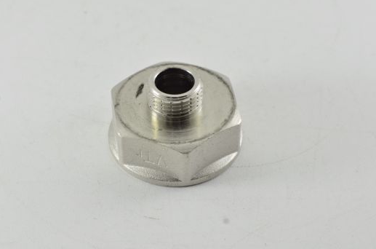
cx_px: 170
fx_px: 906
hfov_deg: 23.4
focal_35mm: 87
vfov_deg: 15.6
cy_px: 131
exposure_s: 1/100
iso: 320
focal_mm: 50
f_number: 7.1
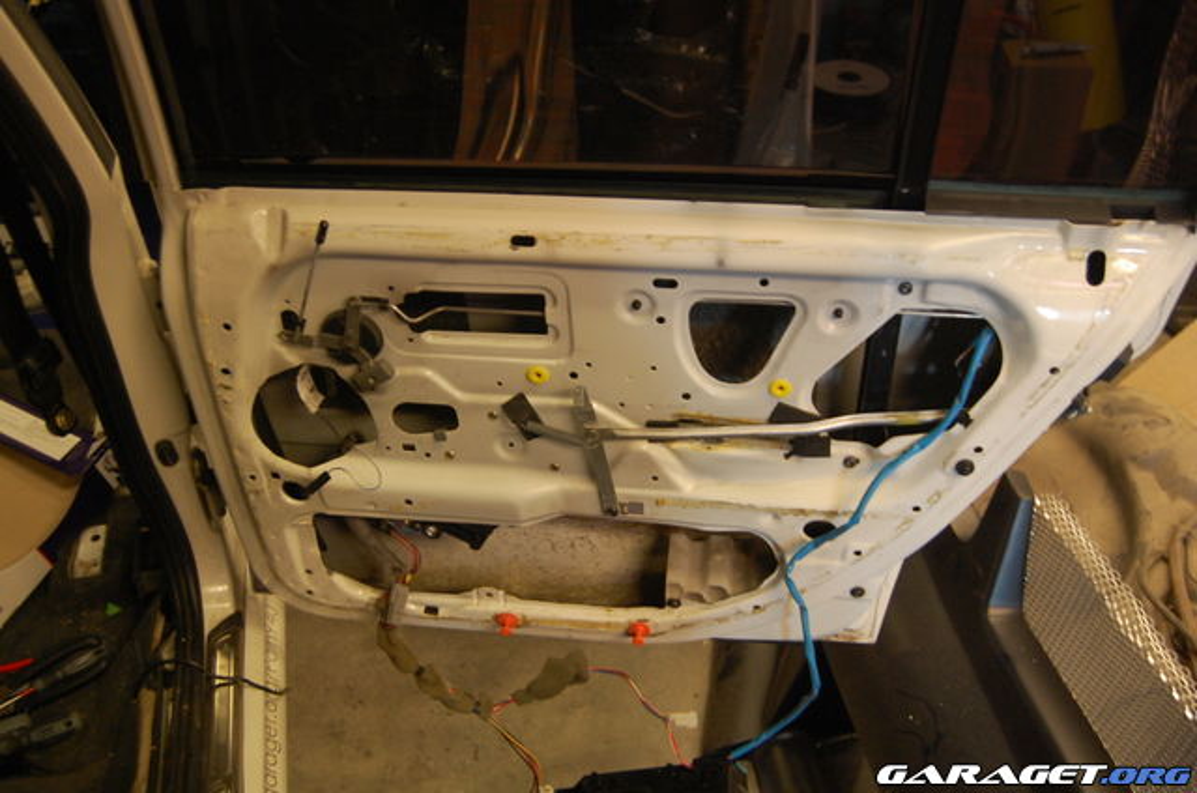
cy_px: 396
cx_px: 598
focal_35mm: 34
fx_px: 1145
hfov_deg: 55.2
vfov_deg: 38.2
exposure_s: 1/10
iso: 800
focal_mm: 23
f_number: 3.8
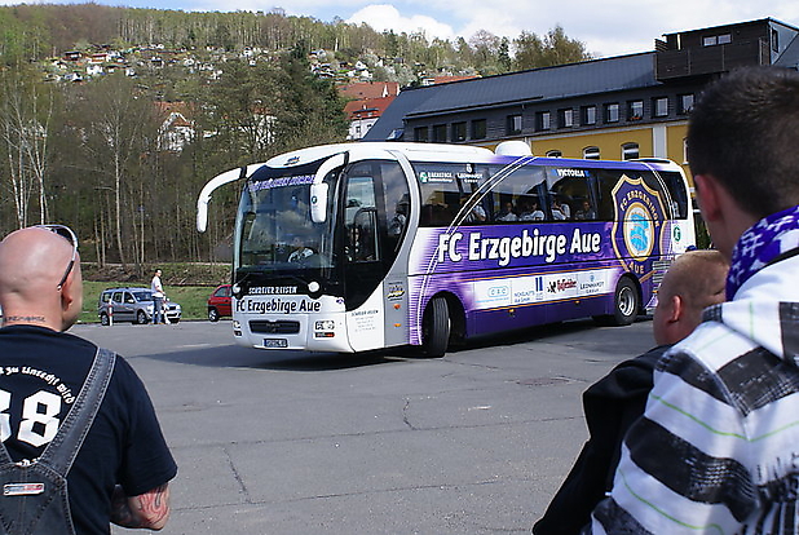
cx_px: 400
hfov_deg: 43.5
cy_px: 268
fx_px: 1000
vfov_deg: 30.0
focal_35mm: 45
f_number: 9
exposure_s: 1/250
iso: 100
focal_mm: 30
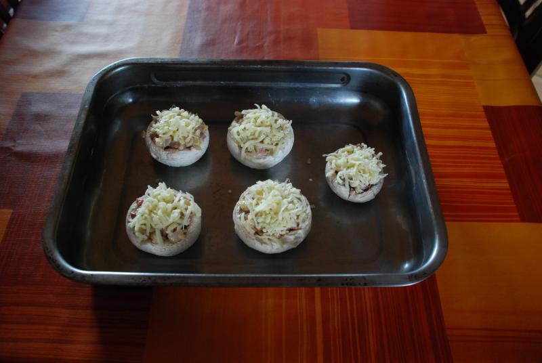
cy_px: 182
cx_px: 271
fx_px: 452
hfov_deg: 61.9
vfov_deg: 43.7
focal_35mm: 30
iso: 720
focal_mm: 20
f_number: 3.8
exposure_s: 1/30
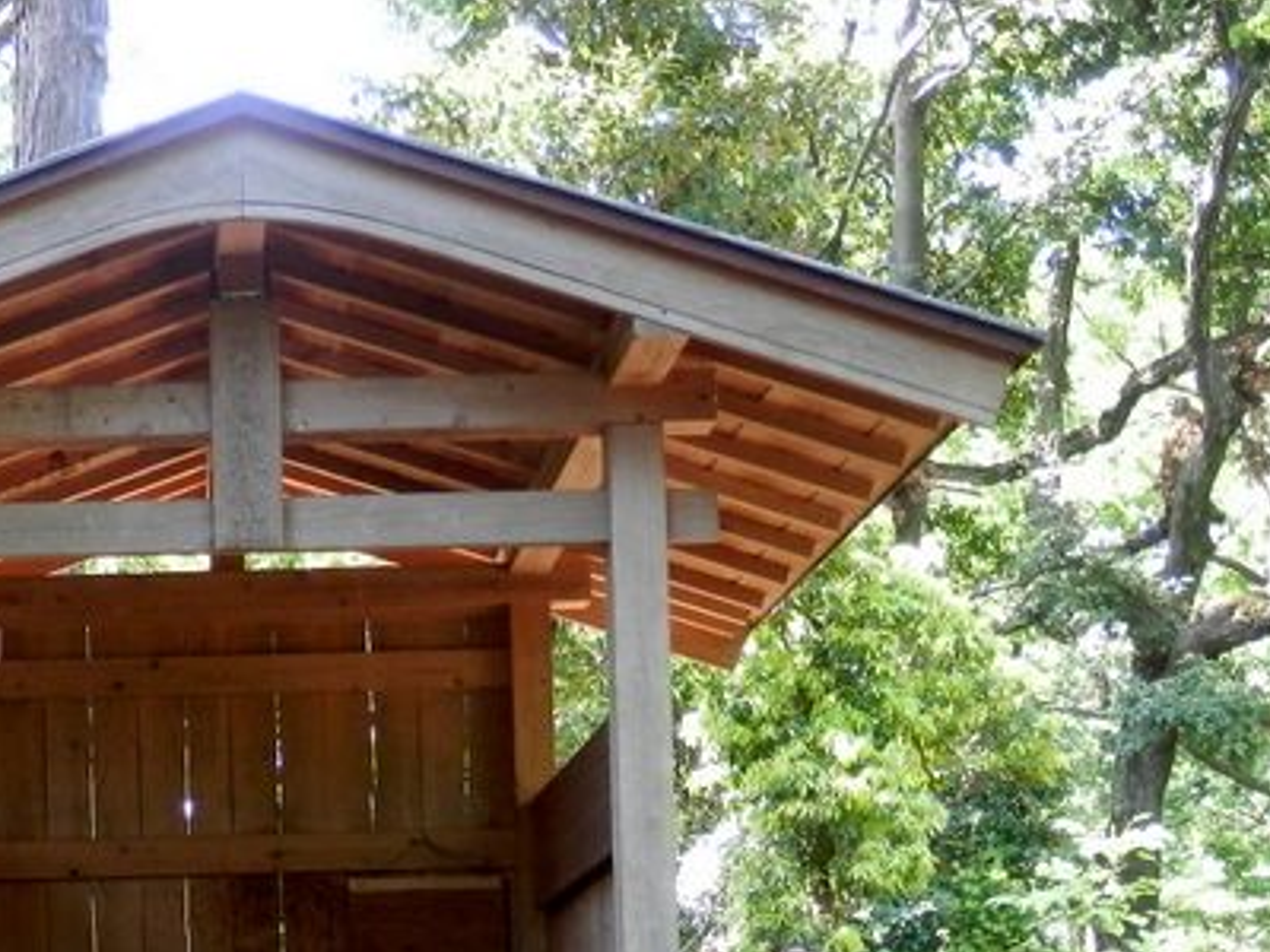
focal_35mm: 80
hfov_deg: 23.6
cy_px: 949
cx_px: 83
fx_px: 2935
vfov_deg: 18.0
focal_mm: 7.3
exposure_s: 1/30
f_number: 3.7
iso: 200
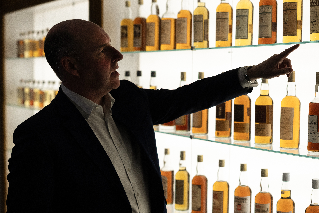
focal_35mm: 55
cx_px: 160
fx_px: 487
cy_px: 106
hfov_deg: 36.2
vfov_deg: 24.6
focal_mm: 55
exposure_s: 1/320
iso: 1600
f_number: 3.2
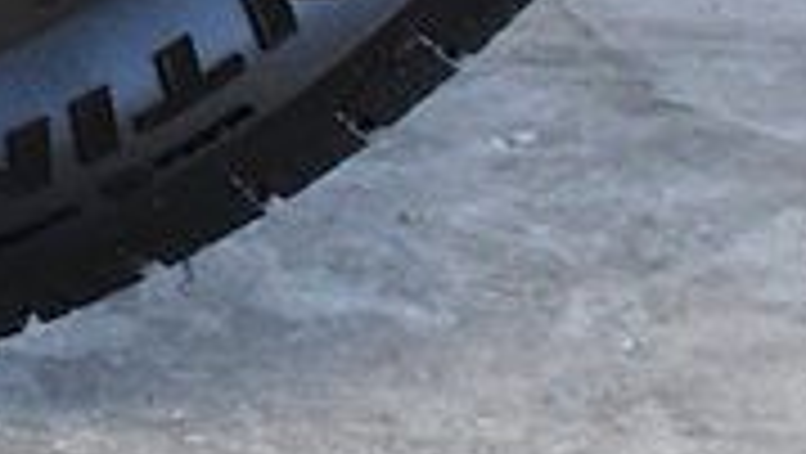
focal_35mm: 287
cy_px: -969
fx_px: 6138
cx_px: -531
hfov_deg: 7.3
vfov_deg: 4.1
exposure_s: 1/2000
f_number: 3.5
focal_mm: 32
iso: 2500
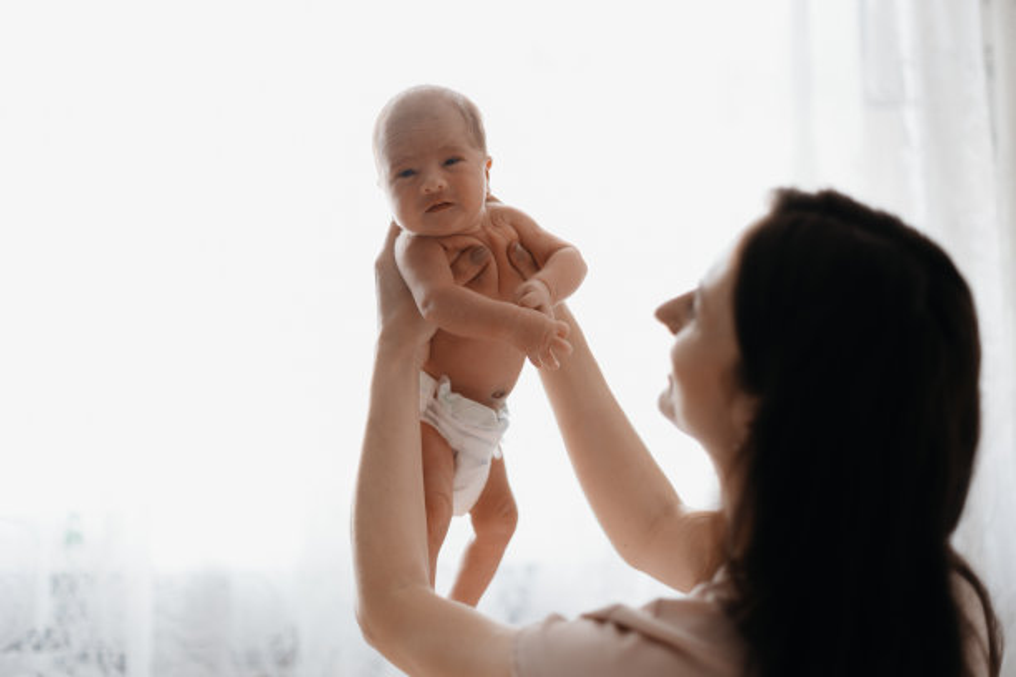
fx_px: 1411
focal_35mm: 50
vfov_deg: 27.0
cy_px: 338
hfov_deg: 39.6
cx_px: 508
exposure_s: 1/320
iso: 500
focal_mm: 50
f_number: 1.8
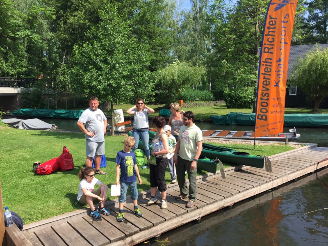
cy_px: 123
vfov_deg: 48.2
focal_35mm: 29
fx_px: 275
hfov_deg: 61.7
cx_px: 164
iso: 32
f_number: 2.2
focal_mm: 4.15
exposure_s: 1/1014
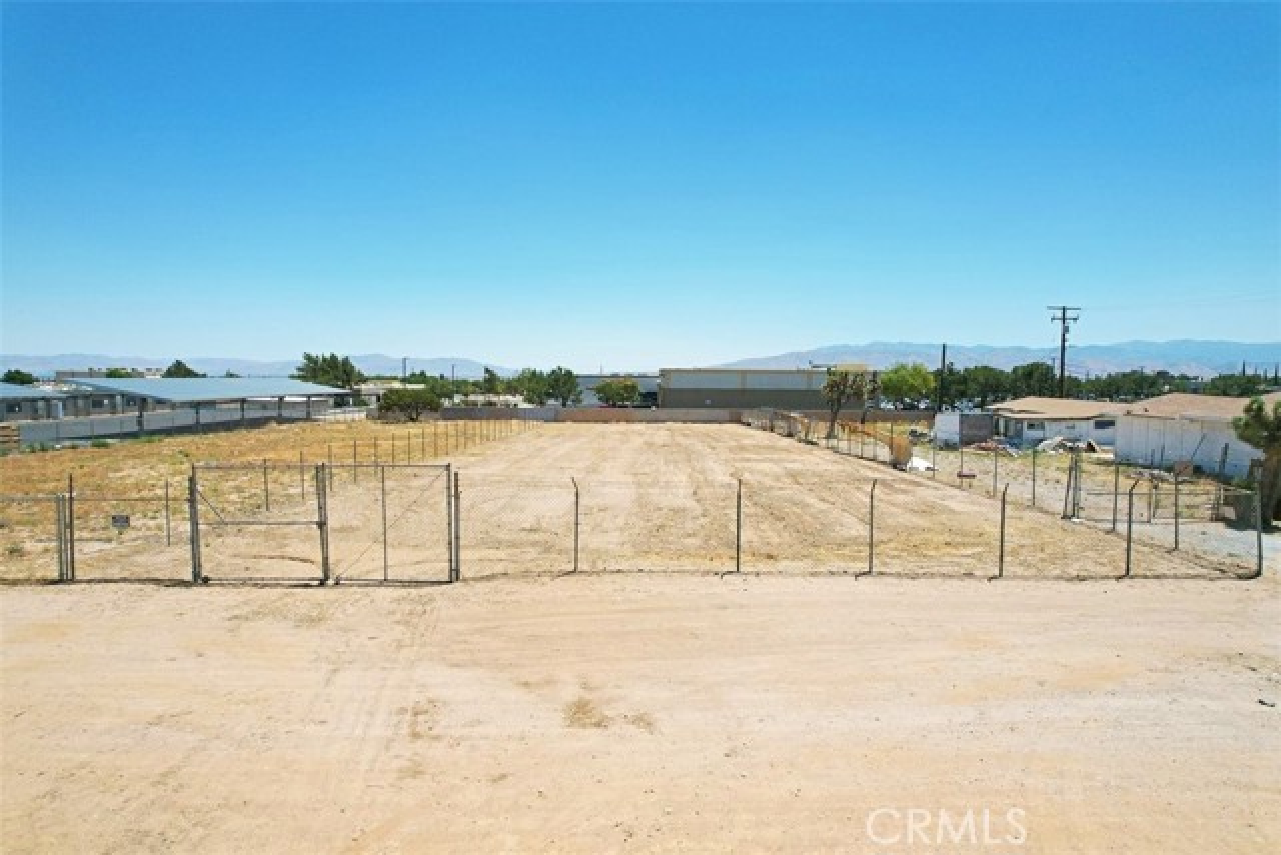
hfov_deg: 78.6
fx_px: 783
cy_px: 428
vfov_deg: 57.3
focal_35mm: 22
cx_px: 640
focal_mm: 8.38
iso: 100
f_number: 2.8
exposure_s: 1/500
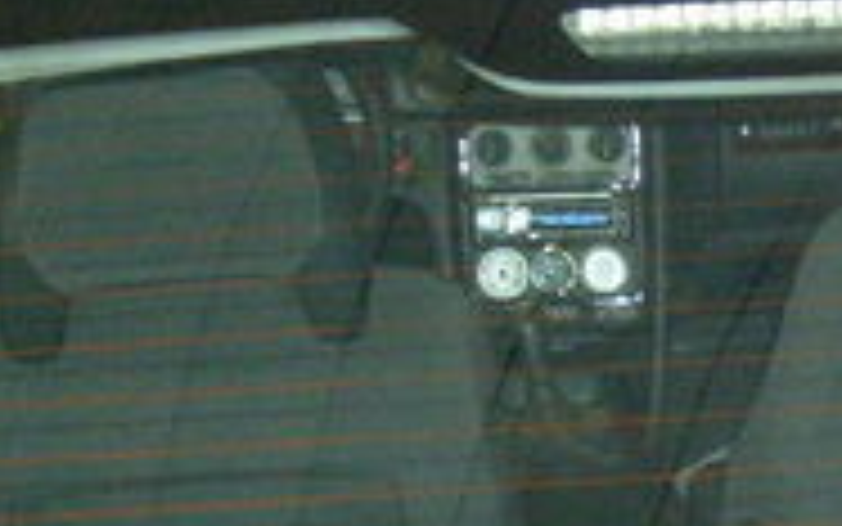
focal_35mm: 127
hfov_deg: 16.1
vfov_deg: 10.3
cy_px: 459
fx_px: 2915
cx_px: 856
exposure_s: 1/45
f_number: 2.8
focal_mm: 5.8
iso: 200
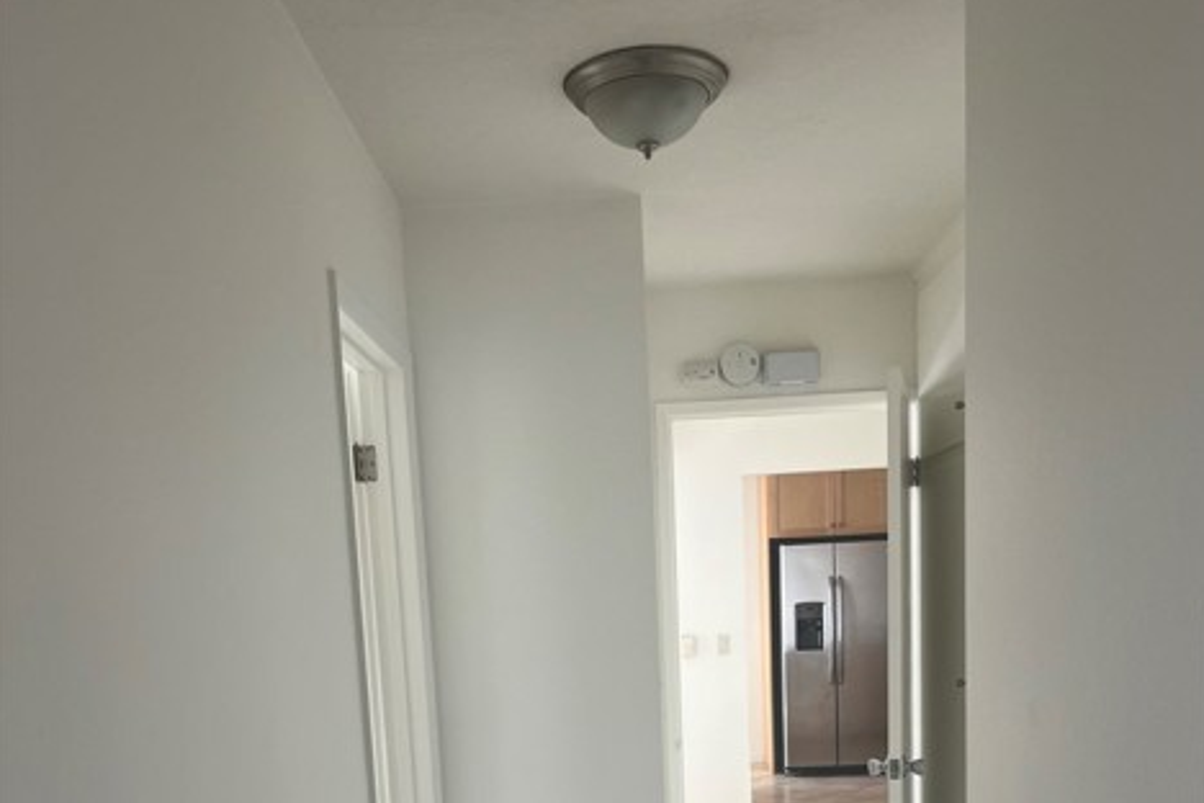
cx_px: 612
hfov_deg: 51.9
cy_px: 764
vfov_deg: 33.5
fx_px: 1237
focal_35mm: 37
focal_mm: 5.1
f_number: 1.6
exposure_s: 1/121
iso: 100
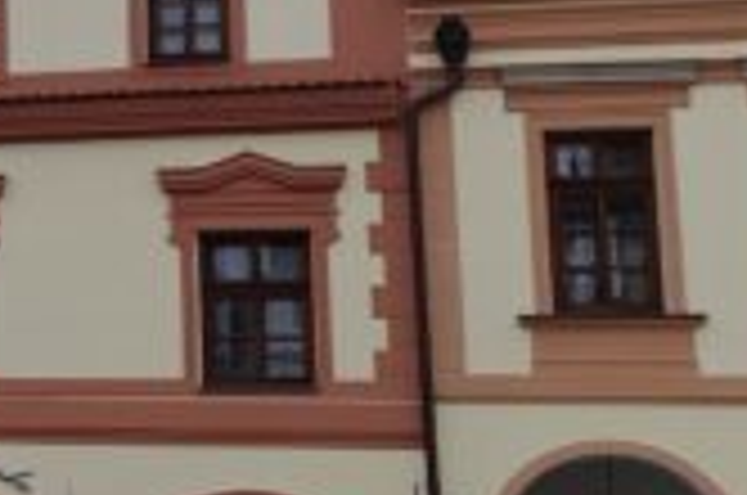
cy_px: 81
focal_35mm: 111
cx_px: -572
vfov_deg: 12.2
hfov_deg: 15.9
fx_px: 2299
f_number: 1.65
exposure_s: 1/1421
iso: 50
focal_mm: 6.19
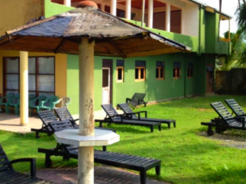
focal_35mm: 52
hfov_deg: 36.1
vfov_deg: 28.0
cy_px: 81
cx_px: 65
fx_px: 370
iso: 80
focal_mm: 4.28
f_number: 2.4
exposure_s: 1/920
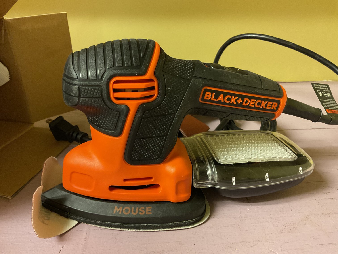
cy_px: 127
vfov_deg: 48.2
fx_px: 283
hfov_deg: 61.7
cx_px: 169
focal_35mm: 29
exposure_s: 1/30
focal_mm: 3
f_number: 1.8
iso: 320
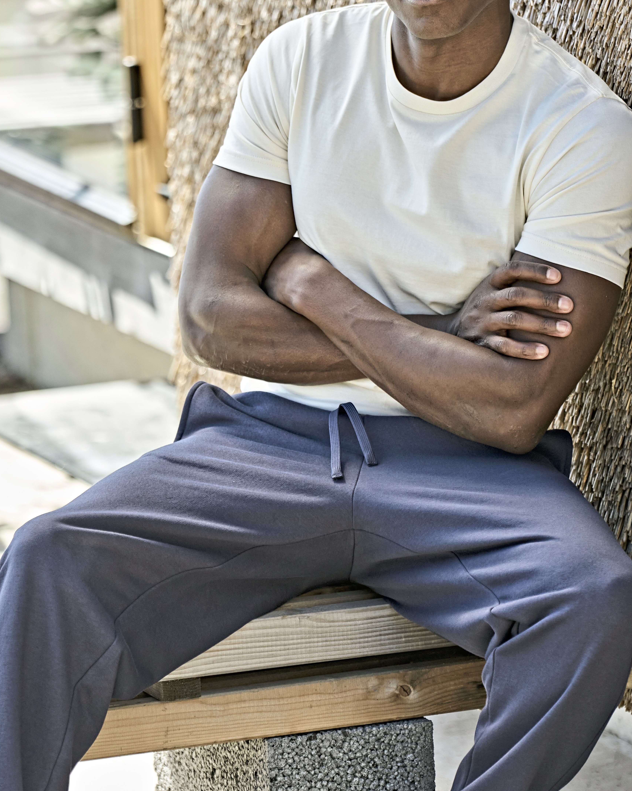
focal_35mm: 282
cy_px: 443
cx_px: 277
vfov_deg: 6.9
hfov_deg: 5.5
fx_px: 6593
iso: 640
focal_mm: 153
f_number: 2.8
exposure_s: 1/2000
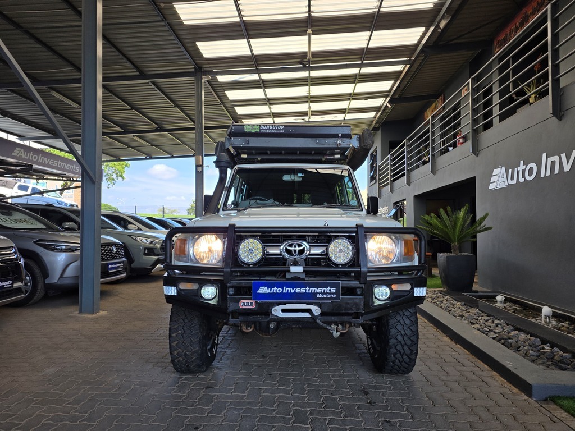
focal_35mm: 23
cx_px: 288
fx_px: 382
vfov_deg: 58.9
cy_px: 216
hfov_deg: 73.9
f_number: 1.7
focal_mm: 6.25
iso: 80
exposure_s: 1/2175
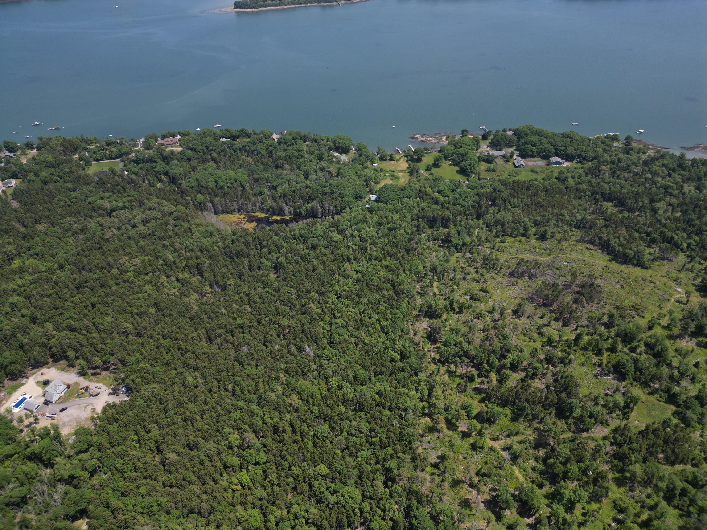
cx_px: 354
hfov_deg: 71.6
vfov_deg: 56.8
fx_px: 490
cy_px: 265
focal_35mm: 24
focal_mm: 6.72
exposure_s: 1/2500
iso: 100
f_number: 1.7
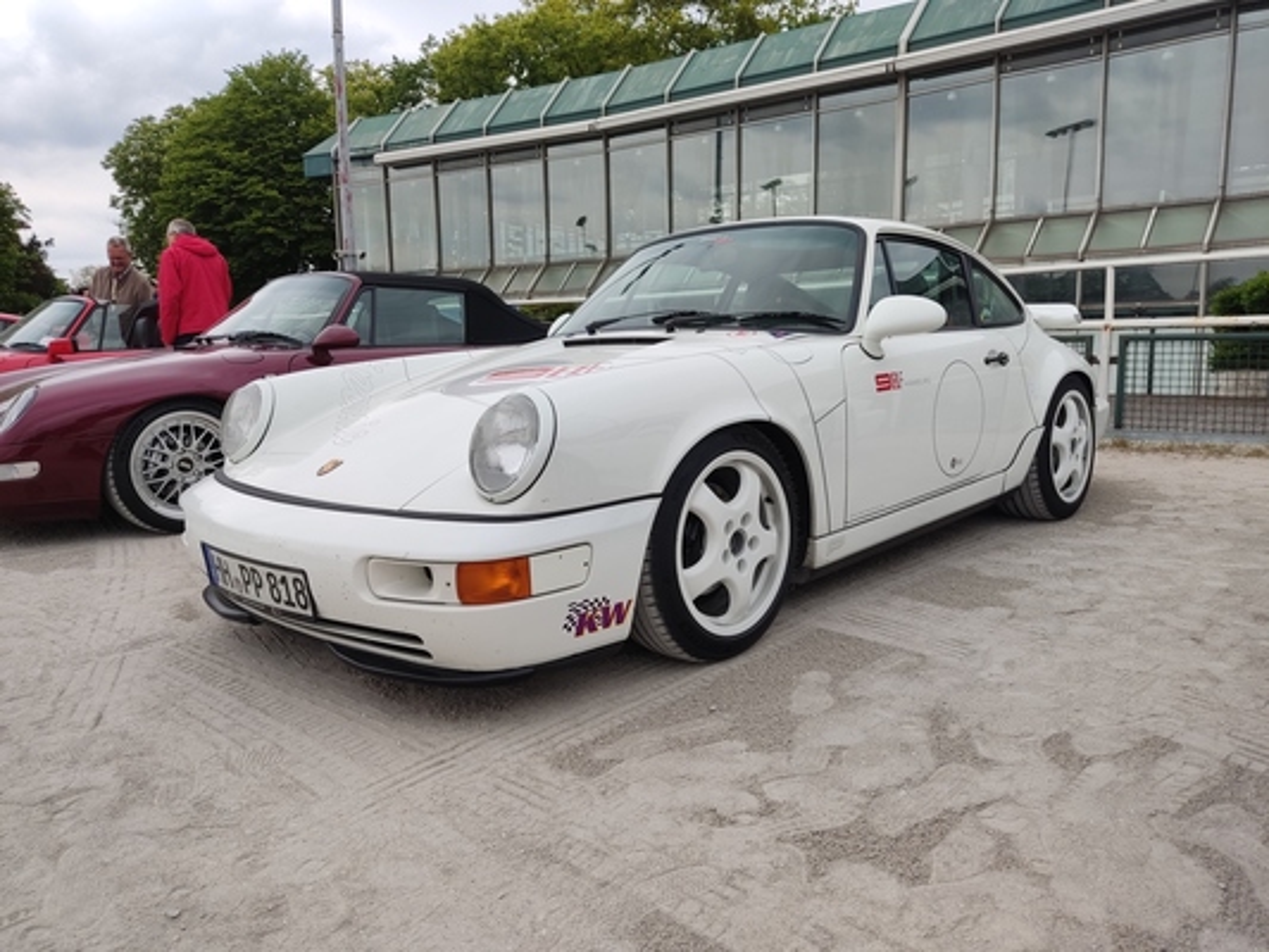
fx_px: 917
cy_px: 476
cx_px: 634
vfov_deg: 54.9
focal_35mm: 25
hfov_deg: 69.4
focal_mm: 4.71
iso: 50
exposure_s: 1/692
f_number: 1.79
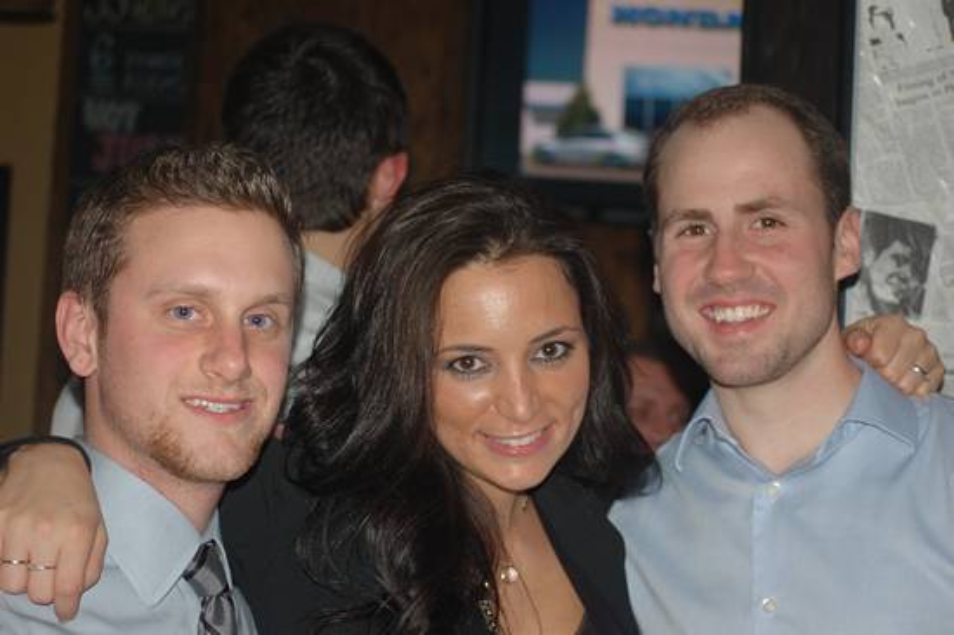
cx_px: 477
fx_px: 2185
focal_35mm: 82
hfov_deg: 24.6
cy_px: 318
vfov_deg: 16.5
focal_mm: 55
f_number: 4
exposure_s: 1/60
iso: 400
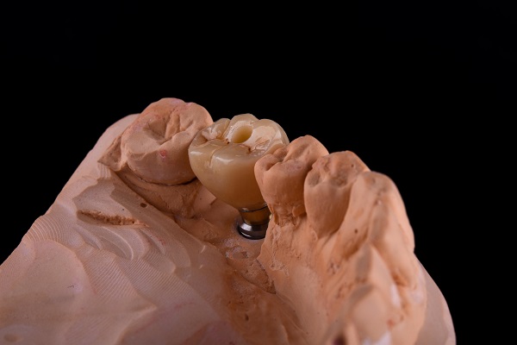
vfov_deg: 15.2
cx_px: 258
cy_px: 172
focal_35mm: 90
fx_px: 1292
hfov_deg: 22.6
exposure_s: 1/160
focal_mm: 60
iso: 100
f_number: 22
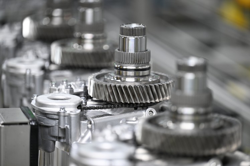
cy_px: 83
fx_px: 1146
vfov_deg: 8.3
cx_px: 125
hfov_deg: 12.5
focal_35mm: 165
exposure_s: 1/60
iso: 500
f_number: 2.8
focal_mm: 165
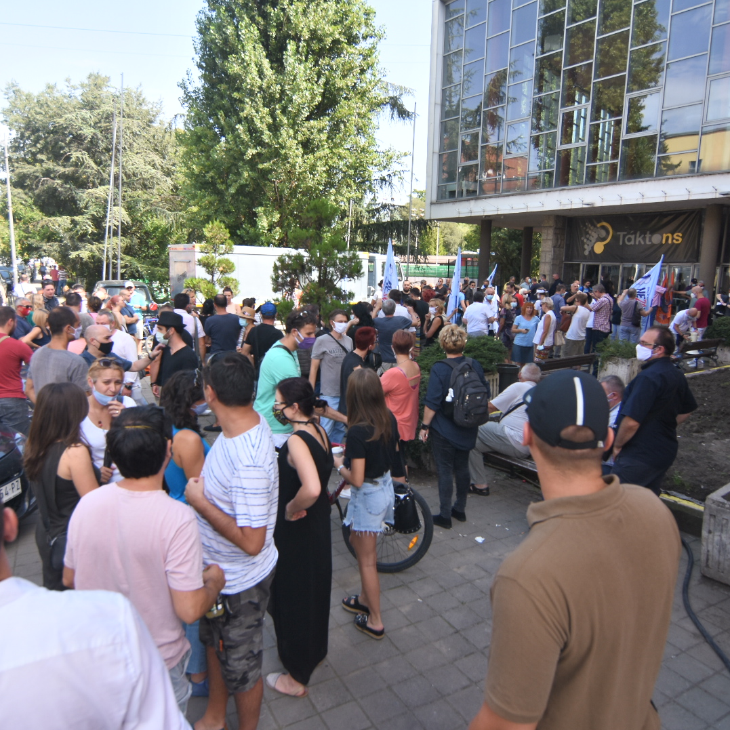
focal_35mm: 23
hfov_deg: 67.3
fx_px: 549
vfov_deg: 67.3
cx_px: 370
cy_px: 365
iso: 250
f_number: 4
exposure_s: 1/640
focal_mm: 12
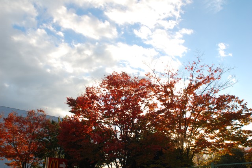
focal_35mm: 30
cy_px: 84
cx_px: 126
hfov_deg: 62.0
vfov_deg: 43.6
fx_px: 210
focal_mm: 20
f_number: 10
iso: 200
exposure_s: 1/100
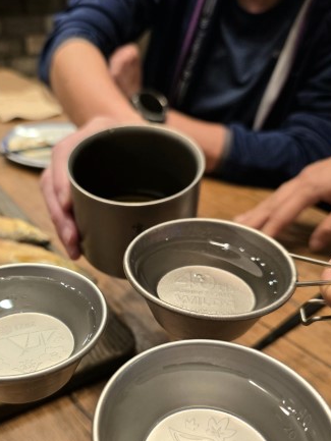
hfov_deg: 41.1
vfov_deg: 53.5
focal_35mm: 34
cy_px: 267
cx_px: 100
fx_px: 433
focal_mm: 6.3
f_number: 1.7
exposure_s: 1/100
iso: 200
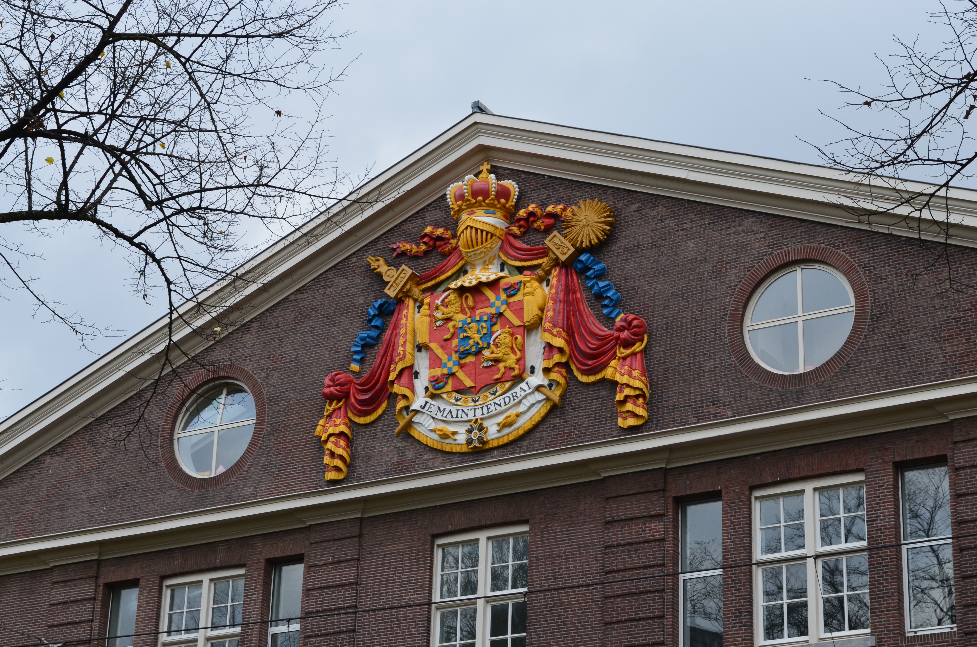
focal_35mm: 82
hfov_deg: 24.7
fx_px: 2234
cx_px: 488
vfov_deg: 16.5
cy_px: 324
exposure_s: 1/60
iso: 320
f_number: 10
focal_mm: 55
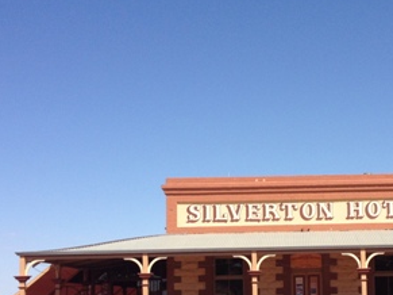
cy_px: 234
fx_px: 874
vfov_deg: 18.9
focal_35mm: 77
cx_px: 294
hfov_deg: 25.1
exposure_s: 1/2304
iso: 50
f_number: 2.4
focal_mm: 4.28
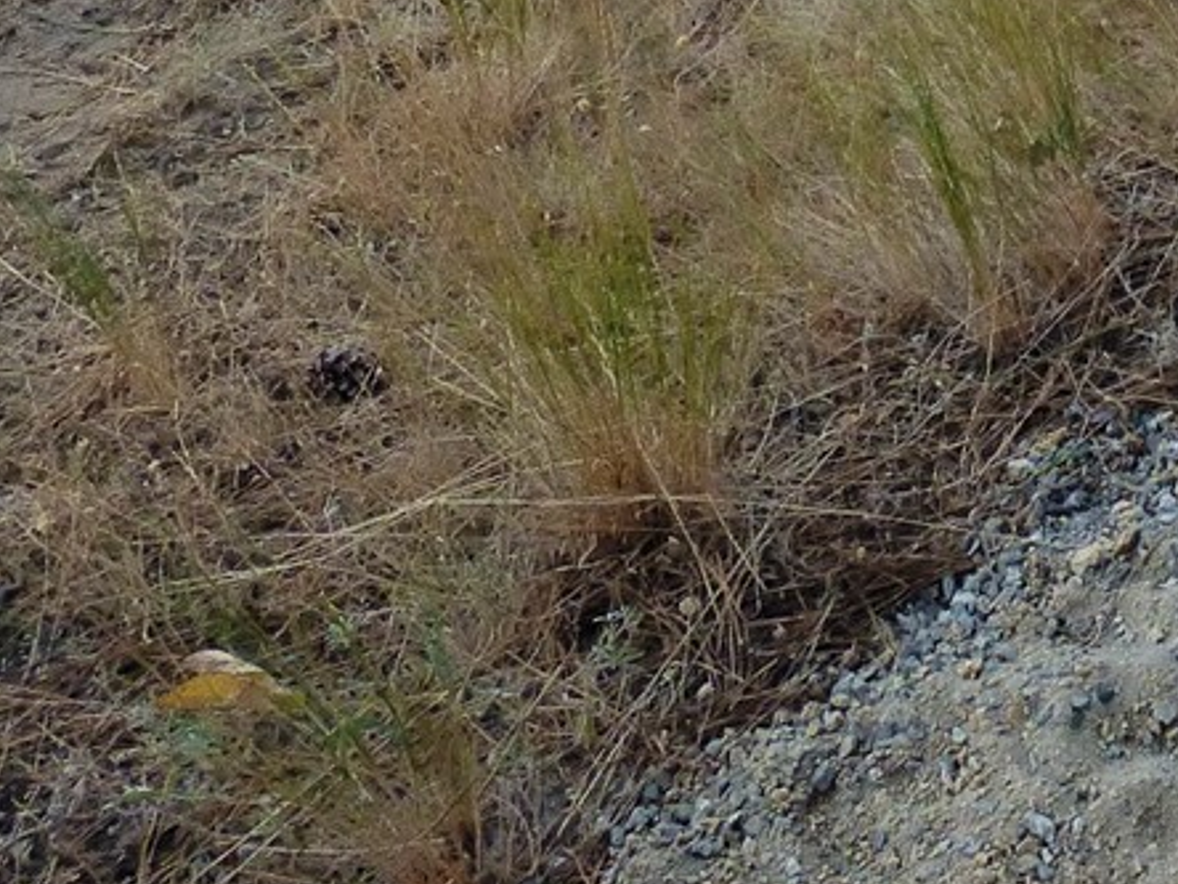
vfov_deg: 17.2
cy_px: -642
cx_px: 1313
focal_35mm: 72
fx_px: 2450
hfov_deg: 25.0
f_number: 2.8
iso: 160
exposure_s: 1/1600
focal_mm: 3.58
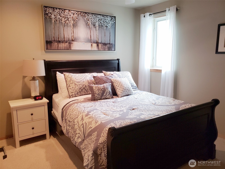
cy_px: 84
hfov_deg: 67.3
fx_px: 169
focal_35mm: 26
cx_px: 112
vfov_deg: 53.1
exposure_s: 1/60
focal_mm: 4.3
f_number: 2.4
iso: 250
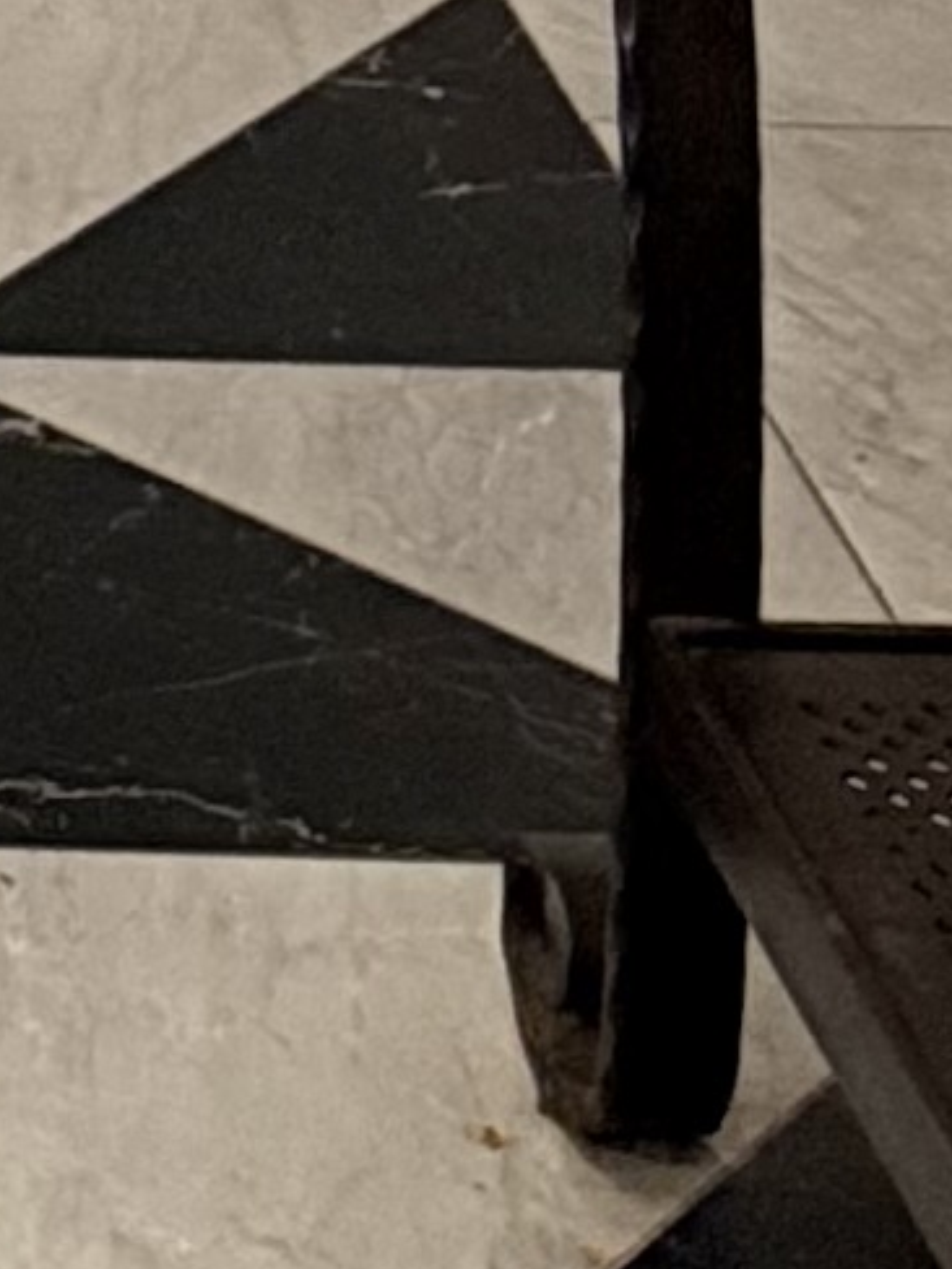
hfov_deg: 7.3
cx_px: -2020
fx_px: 6564
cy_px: -3260
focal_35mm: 179
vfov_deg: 8.2
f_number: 1.78
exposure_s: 1/40
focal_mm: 6.76
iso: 640
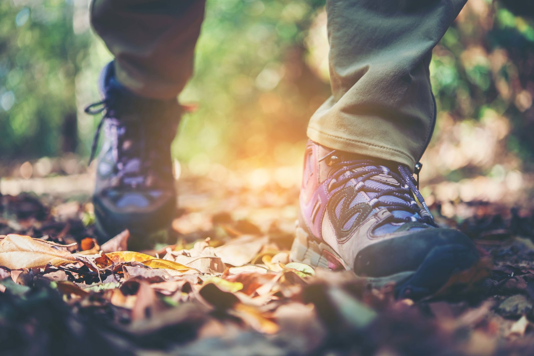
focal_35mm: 60
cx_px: 267
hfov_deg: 33.4
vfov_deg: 22.6
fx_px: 890
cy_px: 178
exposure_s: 1/200
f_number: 2.8
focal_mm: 60
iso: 200
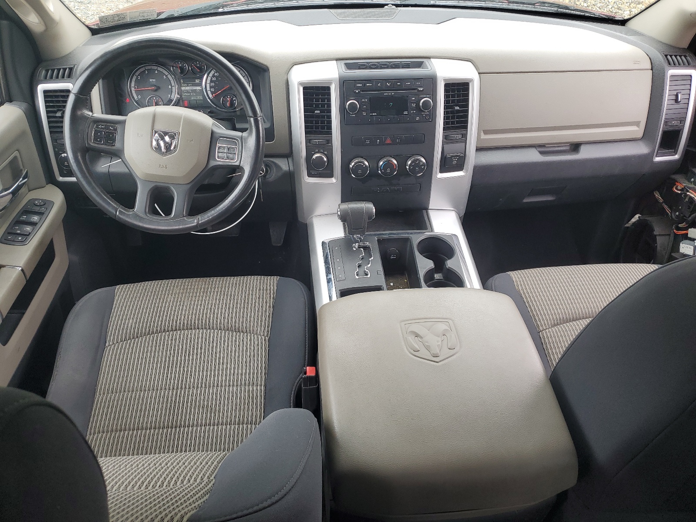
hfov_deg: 67.3
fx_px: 523
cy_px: 261
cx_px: 348
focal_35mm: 26
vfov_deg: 53.1
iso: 50
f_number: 1.5
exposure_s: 1/156
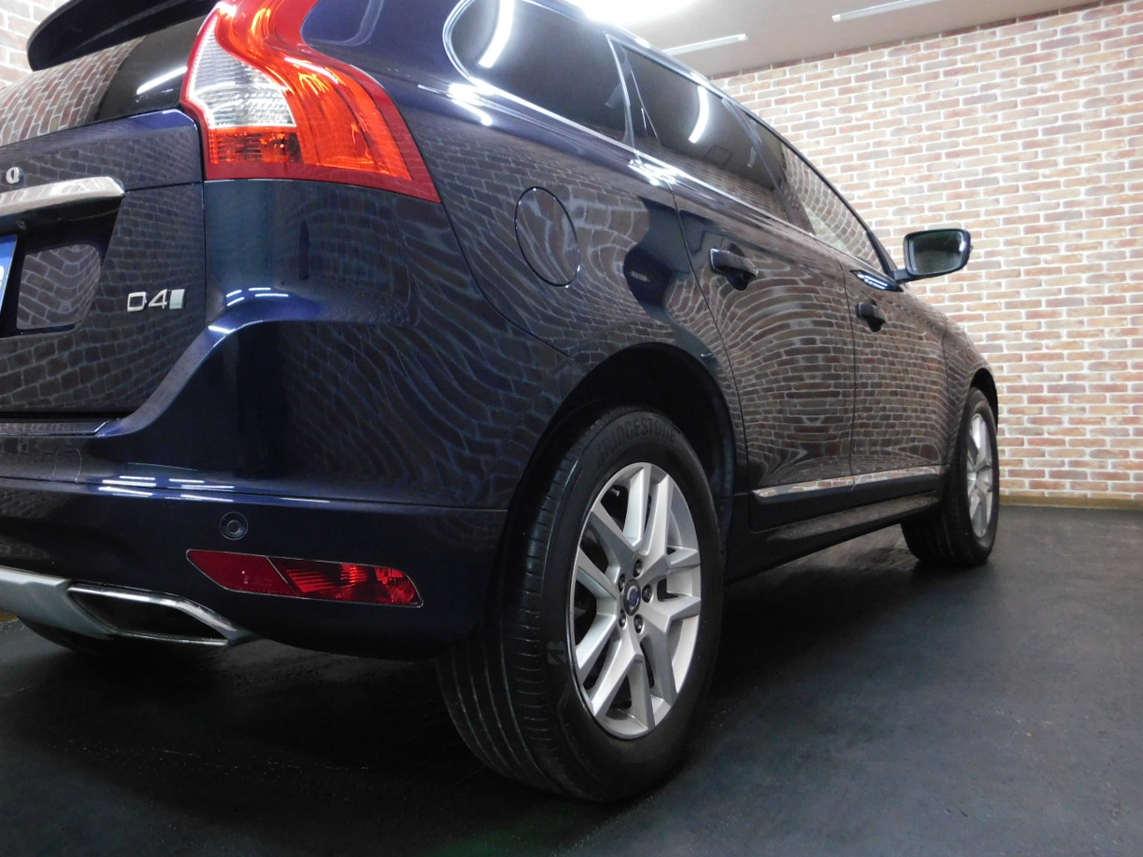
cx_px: 403
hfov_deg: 58.9
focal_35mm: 30
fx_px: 990
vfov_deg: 46.7
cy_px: 389
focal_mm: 4
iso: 400
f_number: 3
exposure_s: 1/13
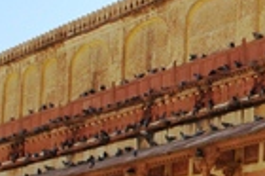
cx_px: 401
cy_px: 140
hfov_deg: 11.5
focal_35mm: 171
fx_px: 1259
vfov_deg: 8.0
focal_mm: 25
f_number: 10
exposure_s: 1/250
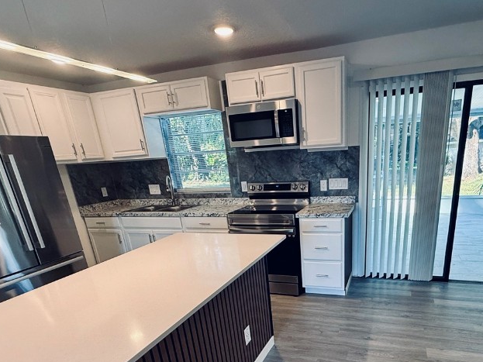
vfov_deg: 55.9
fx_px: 321
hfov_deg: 73.1
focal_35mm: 23
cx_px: 292
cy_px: 273
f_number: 2.2
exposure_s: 1/120
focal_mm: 2.22
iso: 160
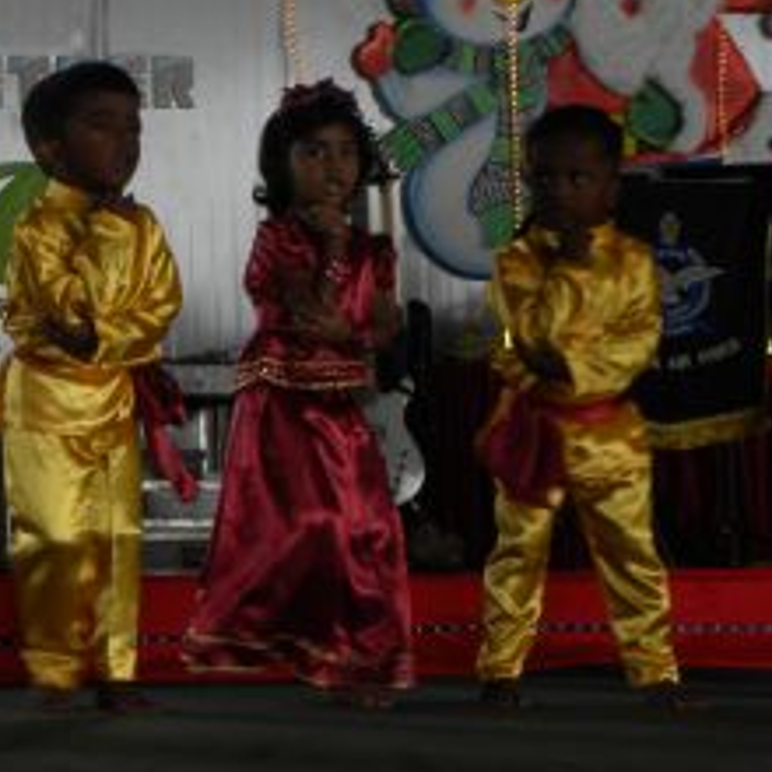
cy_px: 340
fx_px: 2801
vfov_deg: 15.7
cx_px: -168
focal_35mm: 111
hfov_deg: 15.1
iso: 64
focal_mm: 8.2
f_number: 5
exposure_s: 1/53.7
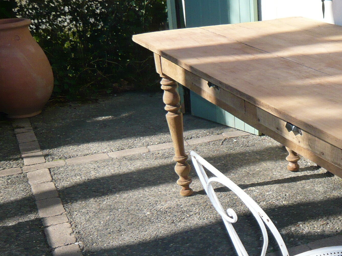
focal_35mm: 64
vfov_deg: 22.4
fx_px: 632
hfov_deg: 28.1
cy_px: 228
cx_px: 355
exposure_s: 1/800
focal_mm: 4.6
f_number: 2.8
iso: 100
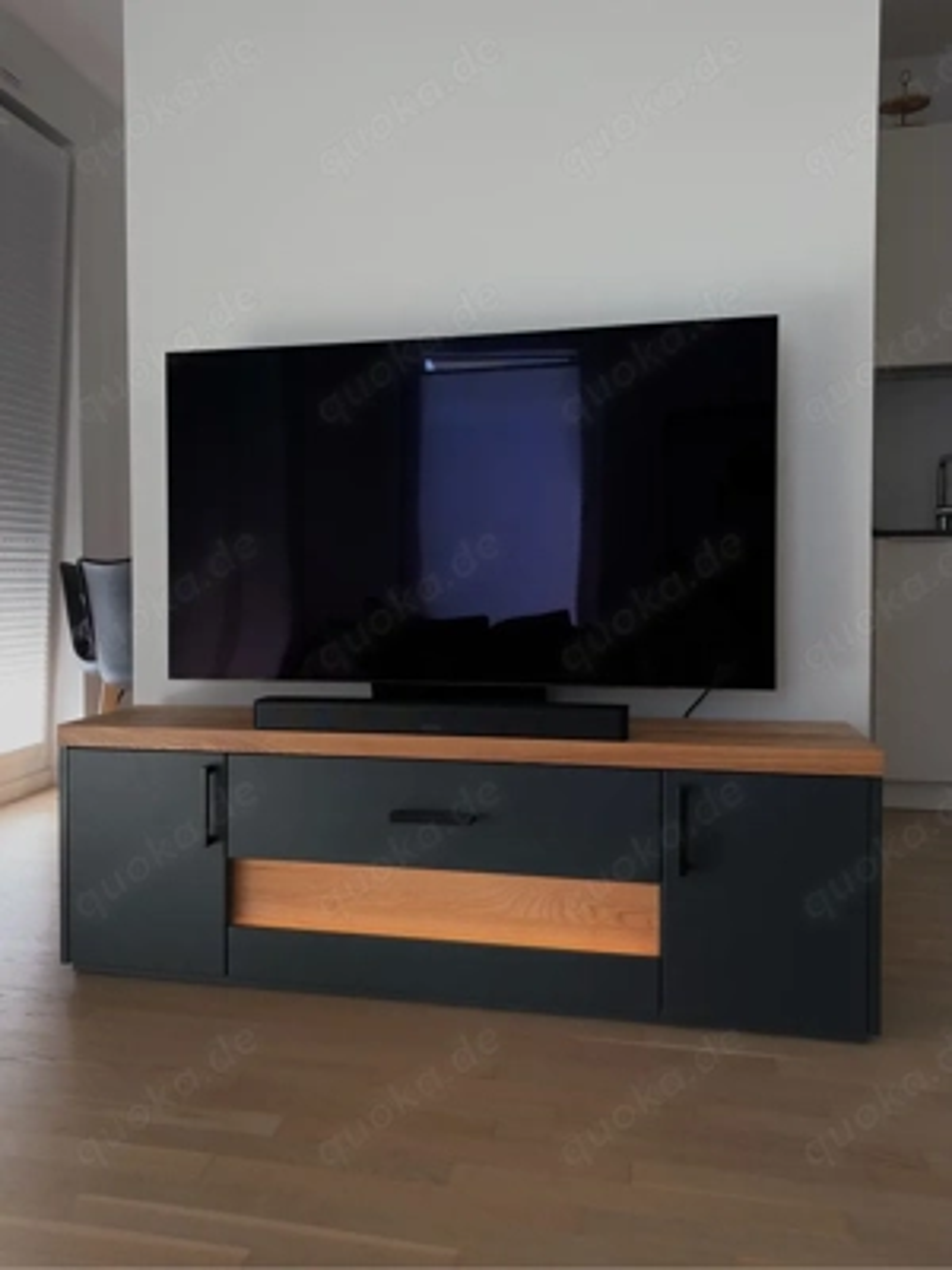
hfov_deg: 53.1
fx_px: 953
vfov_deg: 67.3
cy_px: 635
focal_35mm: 26
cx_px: 476
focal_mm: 5.96
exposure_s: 1/60
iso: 50
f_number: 1.6
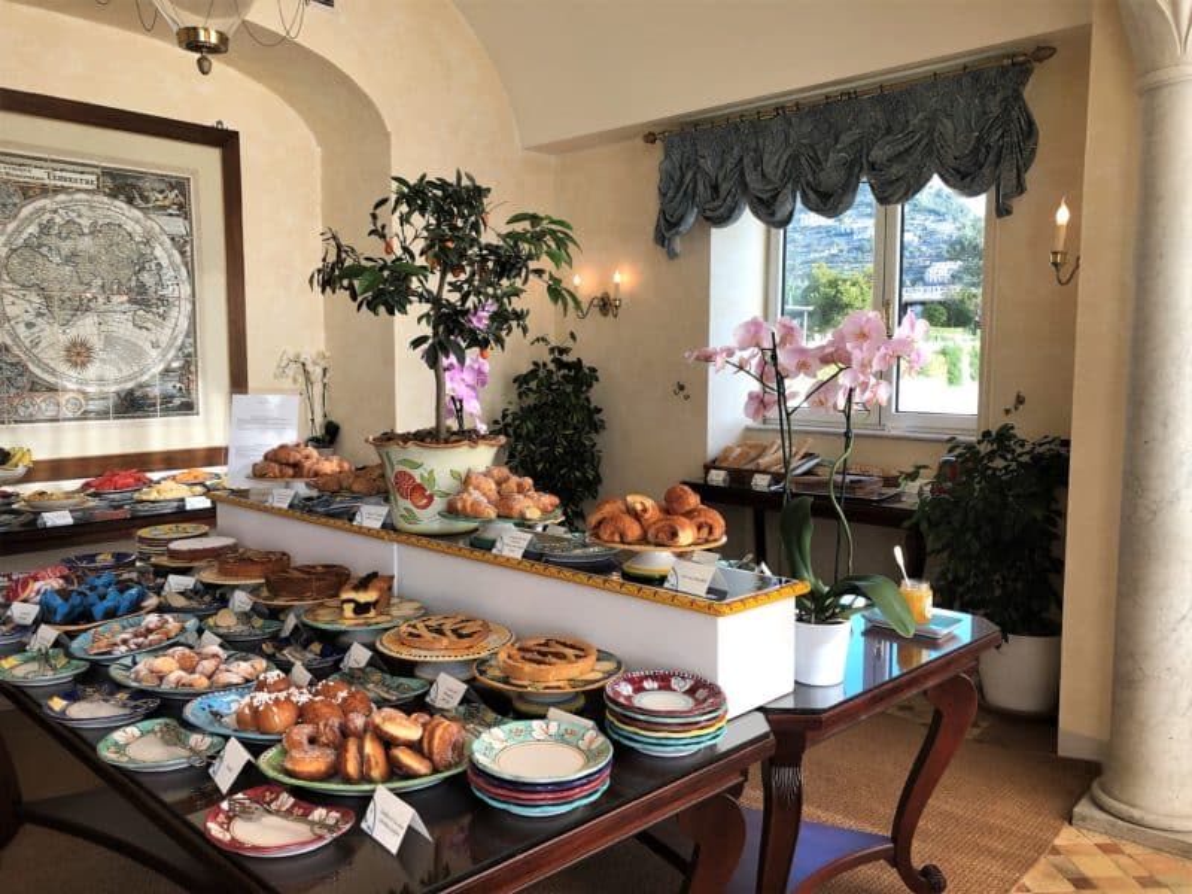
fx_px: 964
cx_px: 596
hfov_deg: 63.4
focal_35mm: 28
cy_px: 447
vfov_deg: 49.7
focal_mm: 3.99
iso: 25
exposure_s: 1/100
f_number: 1.8
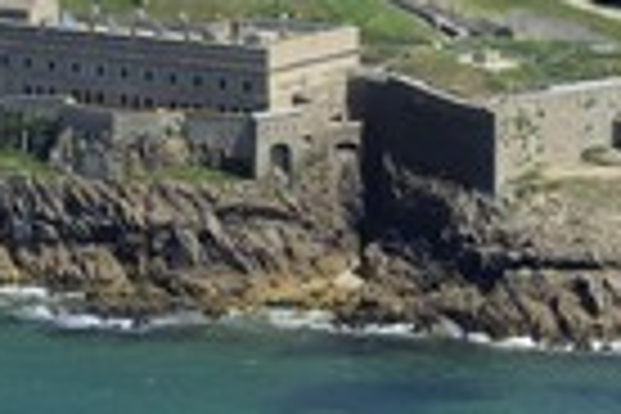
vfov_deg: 3.3
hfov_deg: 5.0
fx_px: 7089
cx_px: 16
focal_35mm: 411
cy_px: 108
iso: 400
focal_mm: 135
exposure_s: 1/1000
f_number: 8
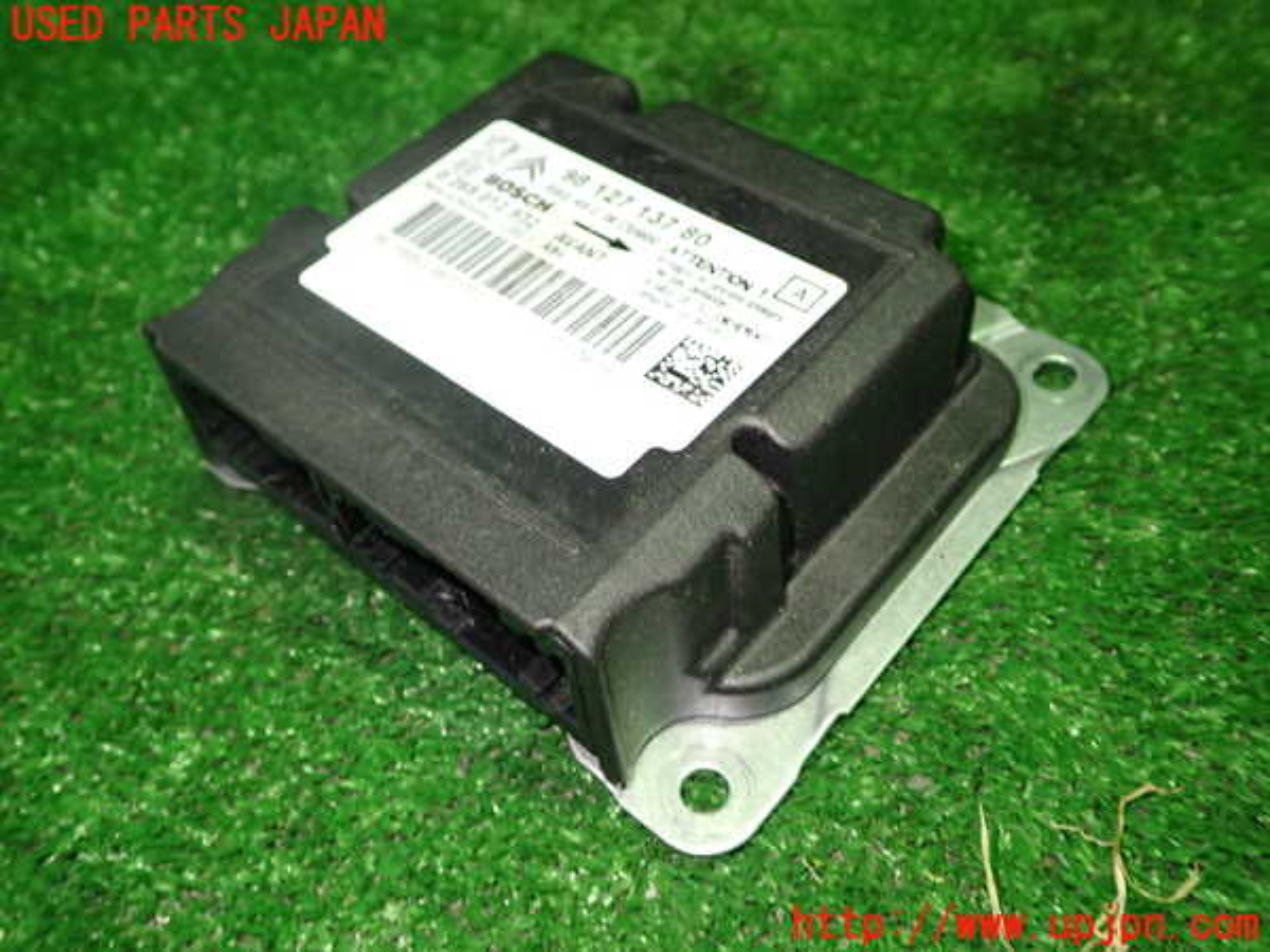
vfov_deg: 46.8
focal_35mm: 30
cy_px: 476
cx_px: 635
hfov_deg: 60.0
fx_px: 1101
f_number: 2.3
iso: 320
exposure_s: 1/30
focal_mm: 5.4
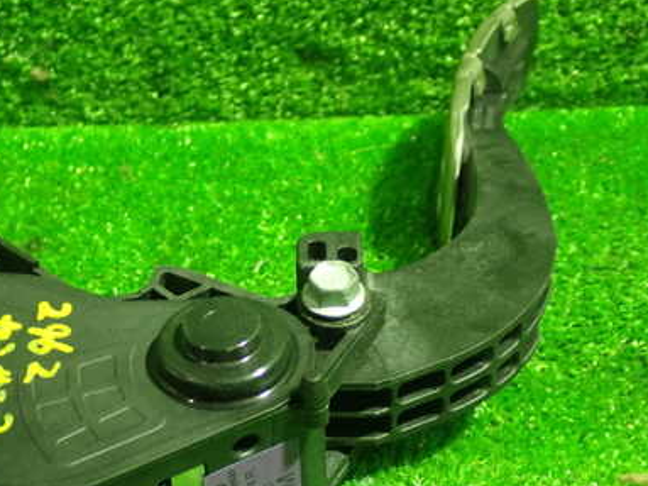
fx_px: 1291
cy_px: 303
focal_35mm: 69
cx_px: 240
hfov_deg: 28.1
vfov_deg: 21.3
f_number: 2.9
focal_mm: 7.84
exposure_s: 1/20
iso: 800
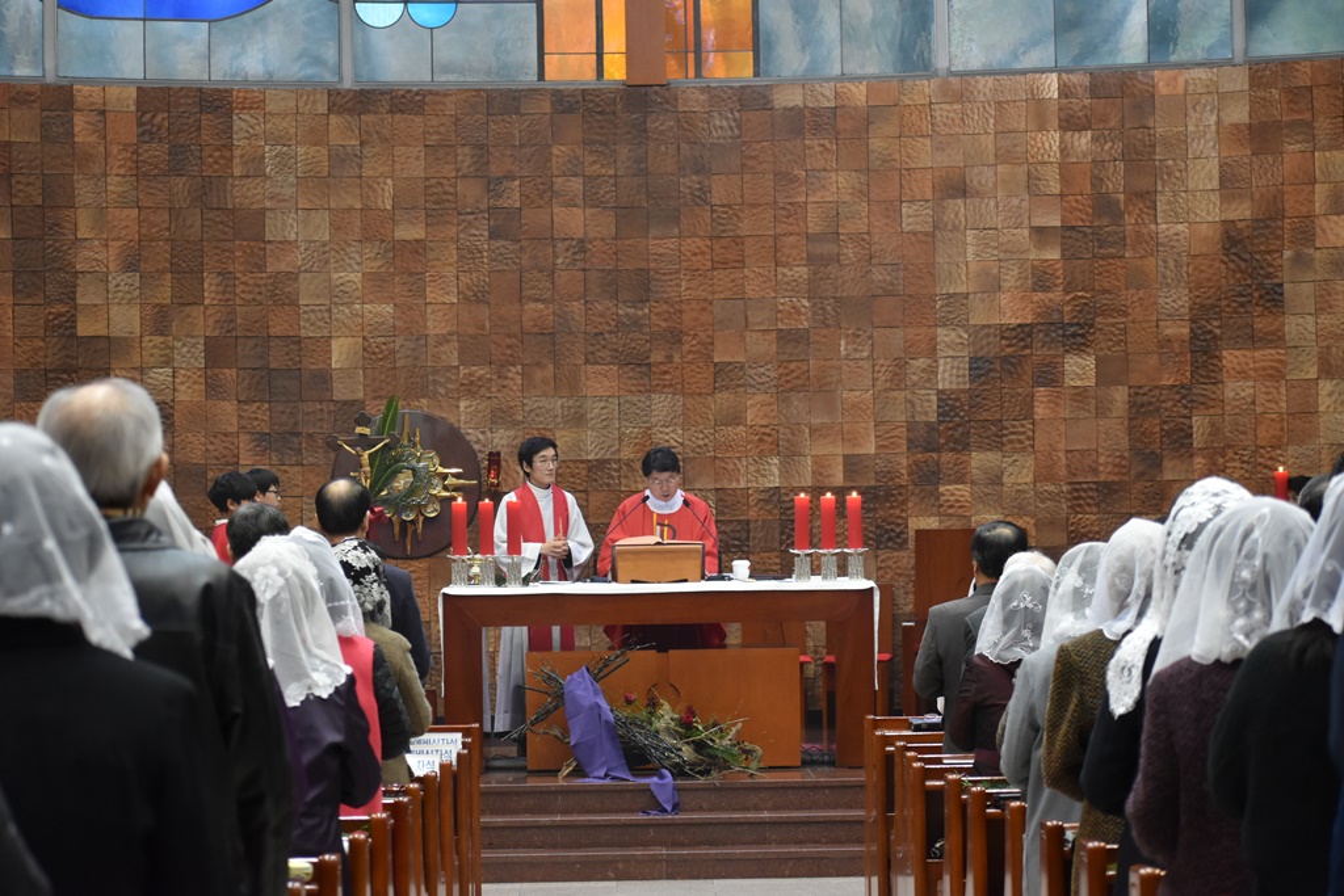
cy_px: 448
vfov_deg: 13.0
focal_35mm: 105
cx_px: 672
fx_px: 3920
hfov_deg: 19.5
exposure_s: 1/60
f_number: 4.5
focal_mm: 70
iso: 1400
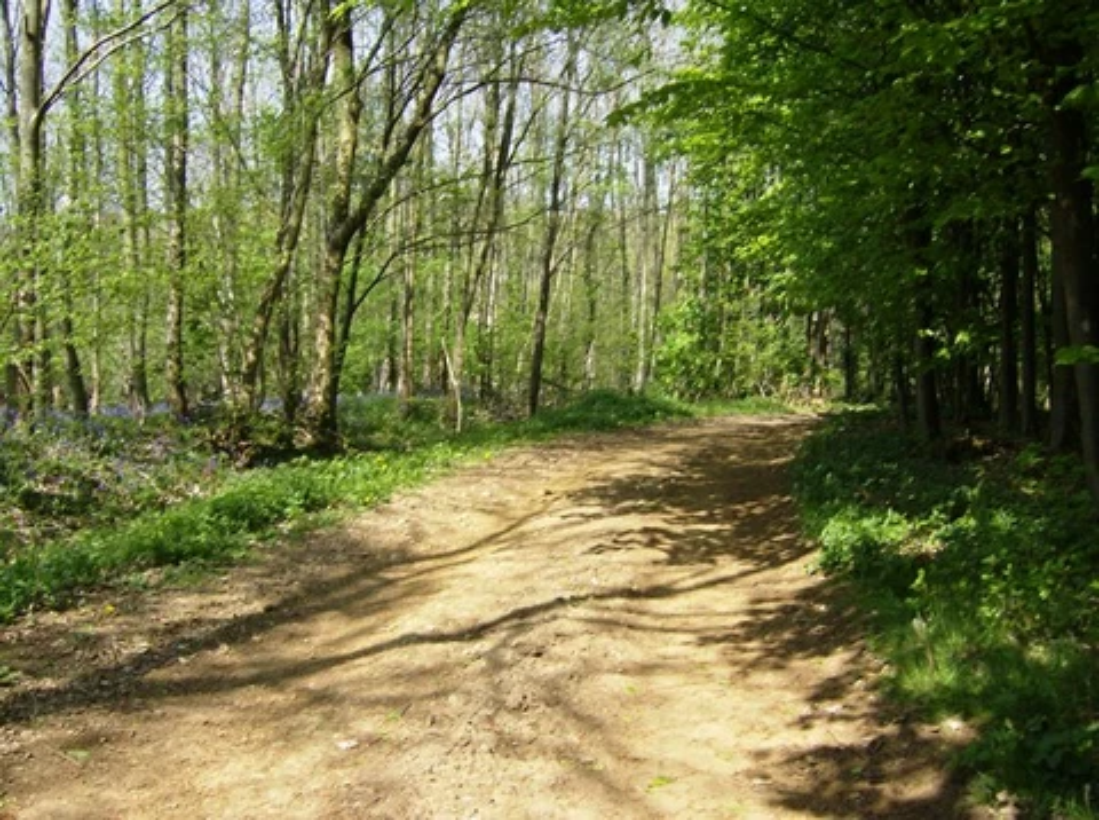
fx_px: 1141
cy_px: 410
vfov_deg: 39.5
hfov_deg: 51.4
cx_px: 550
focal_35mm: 36
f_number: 4.7
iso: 100
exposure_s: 1/248
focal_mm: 6
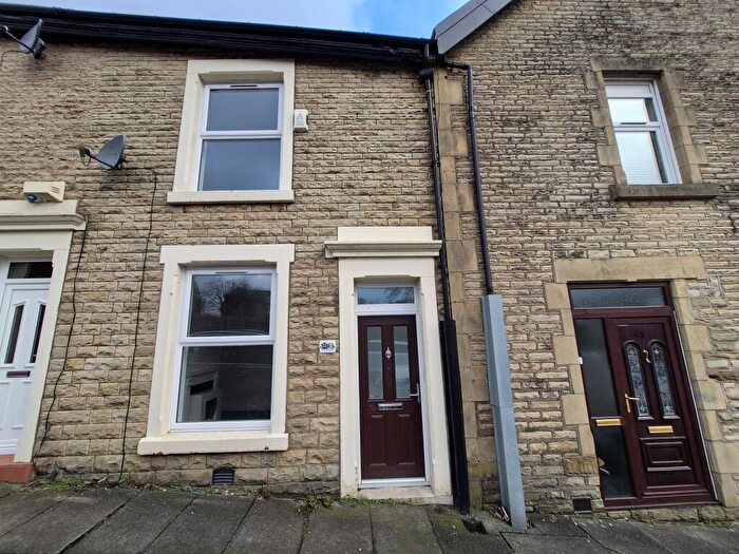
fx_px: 278
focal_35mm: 13
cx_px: 370
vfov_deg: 89.9
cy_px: 277
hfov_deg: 106.2
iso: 40
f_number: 2.2
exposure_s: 1/153
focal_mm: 1.74
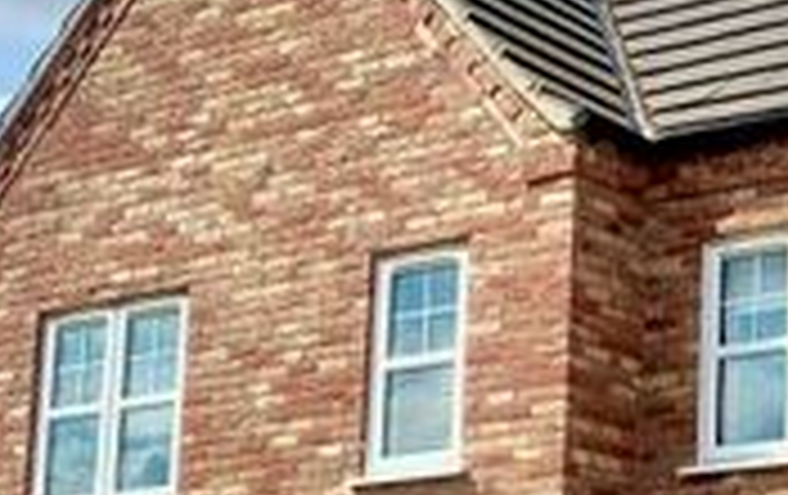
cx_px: 1009
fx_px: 2366
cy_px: 538
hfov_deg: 17.8
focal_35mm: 110
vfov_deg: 11.8
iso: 25
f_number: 1.8
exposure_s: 1/2545
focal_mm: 4.25
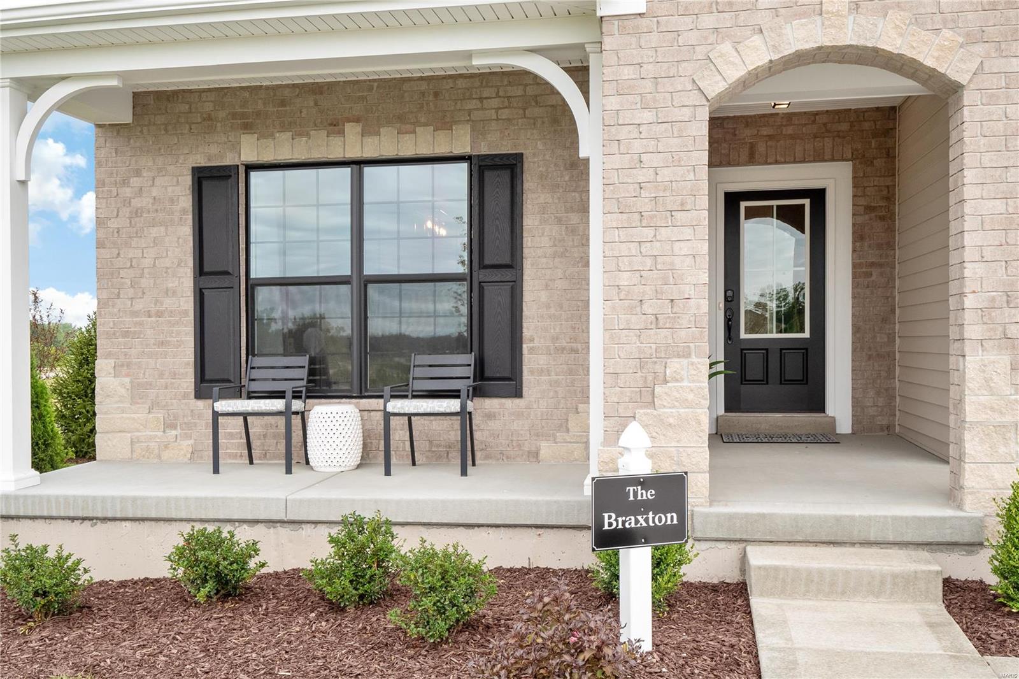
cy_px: 340
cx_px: 510
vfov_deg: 36.9
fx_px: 1019
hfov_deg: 53.1
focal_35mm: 36
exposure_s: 1/125
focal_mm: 18
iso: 400
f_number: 8
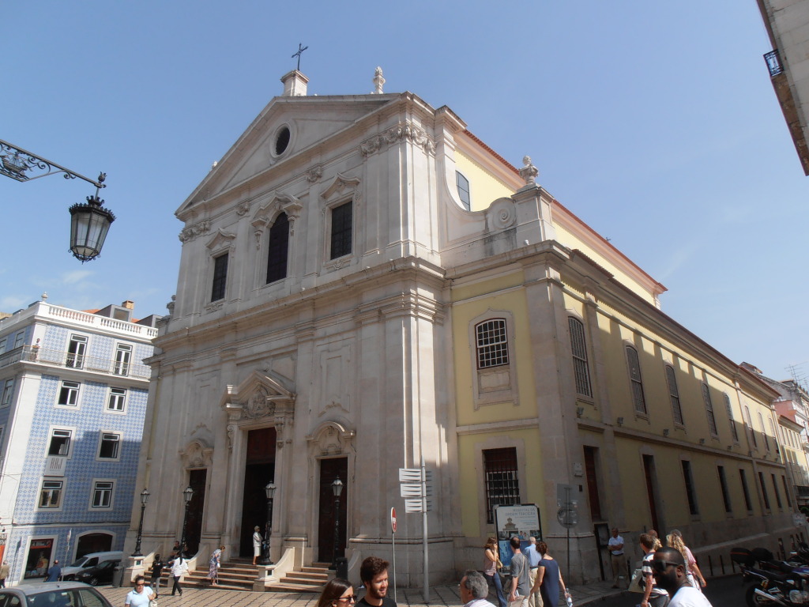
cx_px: 404
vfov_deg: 56.8
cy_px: 304
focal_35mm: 24
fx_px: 561
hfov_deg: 71.6
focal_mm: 4.2
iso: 80
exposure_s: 1/200
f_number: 7.9
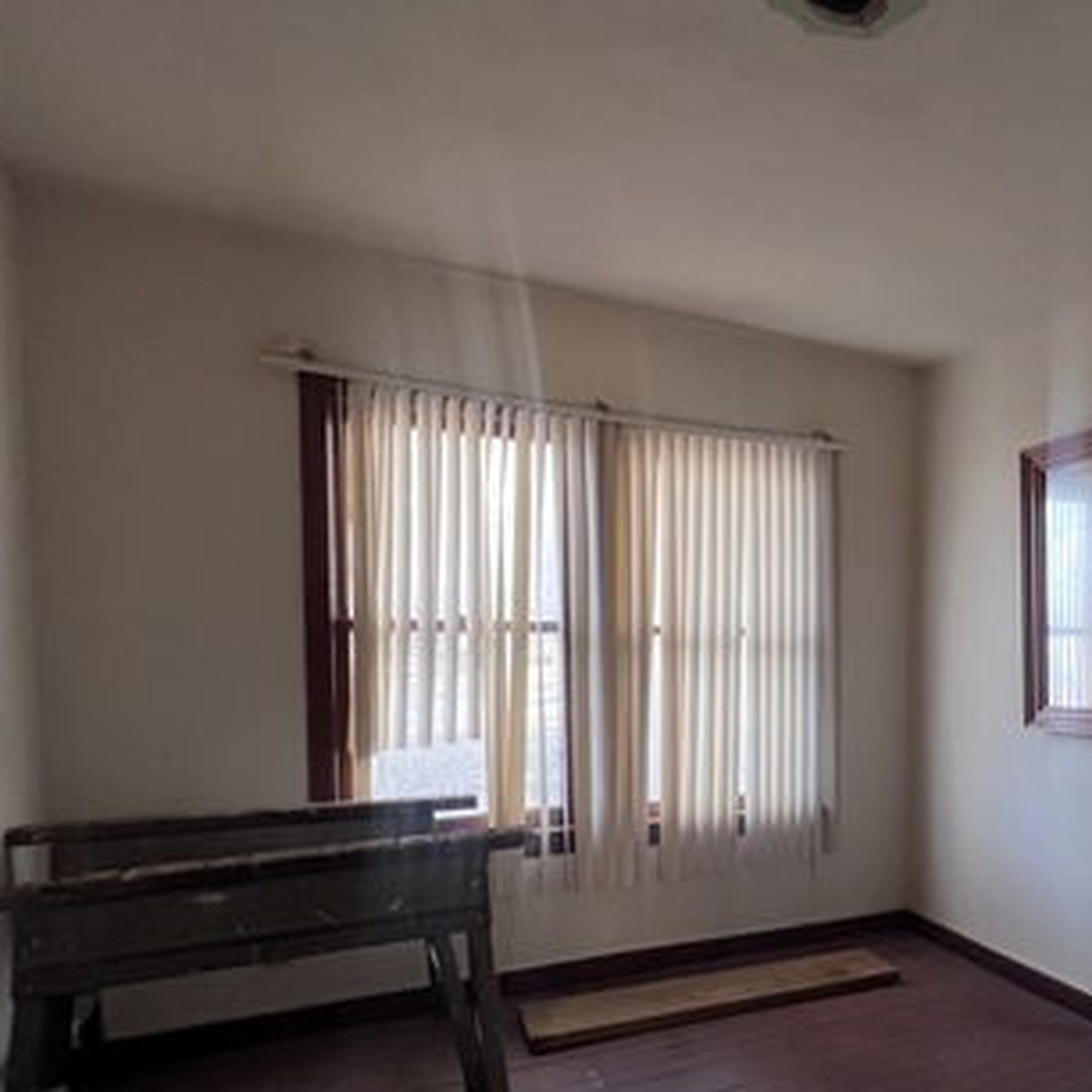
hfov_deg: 57.5
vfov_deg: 64.1
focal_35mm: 24
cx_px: 946
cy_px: 682
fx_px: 857
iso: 250
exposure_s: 1/95
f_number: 1.8
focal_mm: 1.57
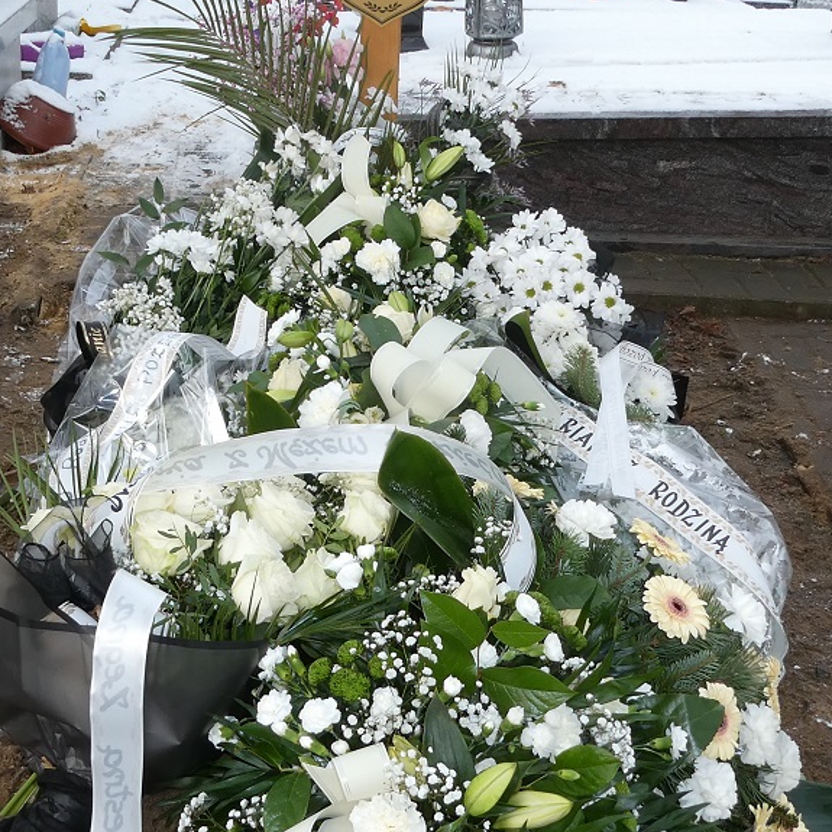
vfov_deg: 29.1
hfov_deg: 29.1
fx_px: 1604
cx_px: 382
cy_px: 409
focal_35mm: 59
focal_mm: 4.3
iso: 80
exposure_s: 1/160
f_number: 3.3
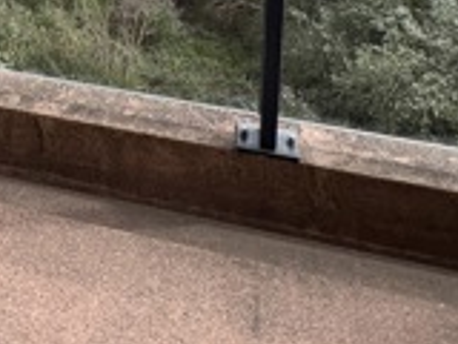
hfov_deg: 34.4
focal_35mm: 52
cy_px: -249
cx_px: 31
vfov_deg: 20.8
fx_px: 688
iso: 32
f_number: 1.8
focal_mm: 1.57
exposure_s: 1/1233
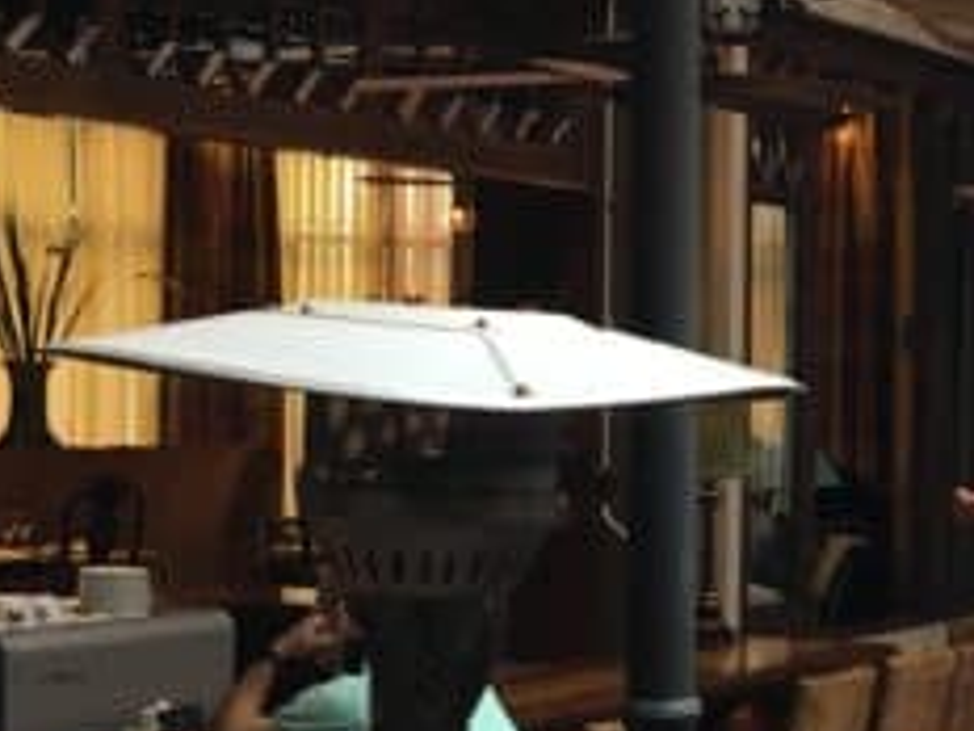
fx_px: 2814
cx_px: 1255
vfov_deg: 14.8
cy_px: 500
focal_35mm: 100
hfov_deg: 18.3
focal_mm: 4.15
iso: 50
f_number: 2.2
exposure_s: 1/30
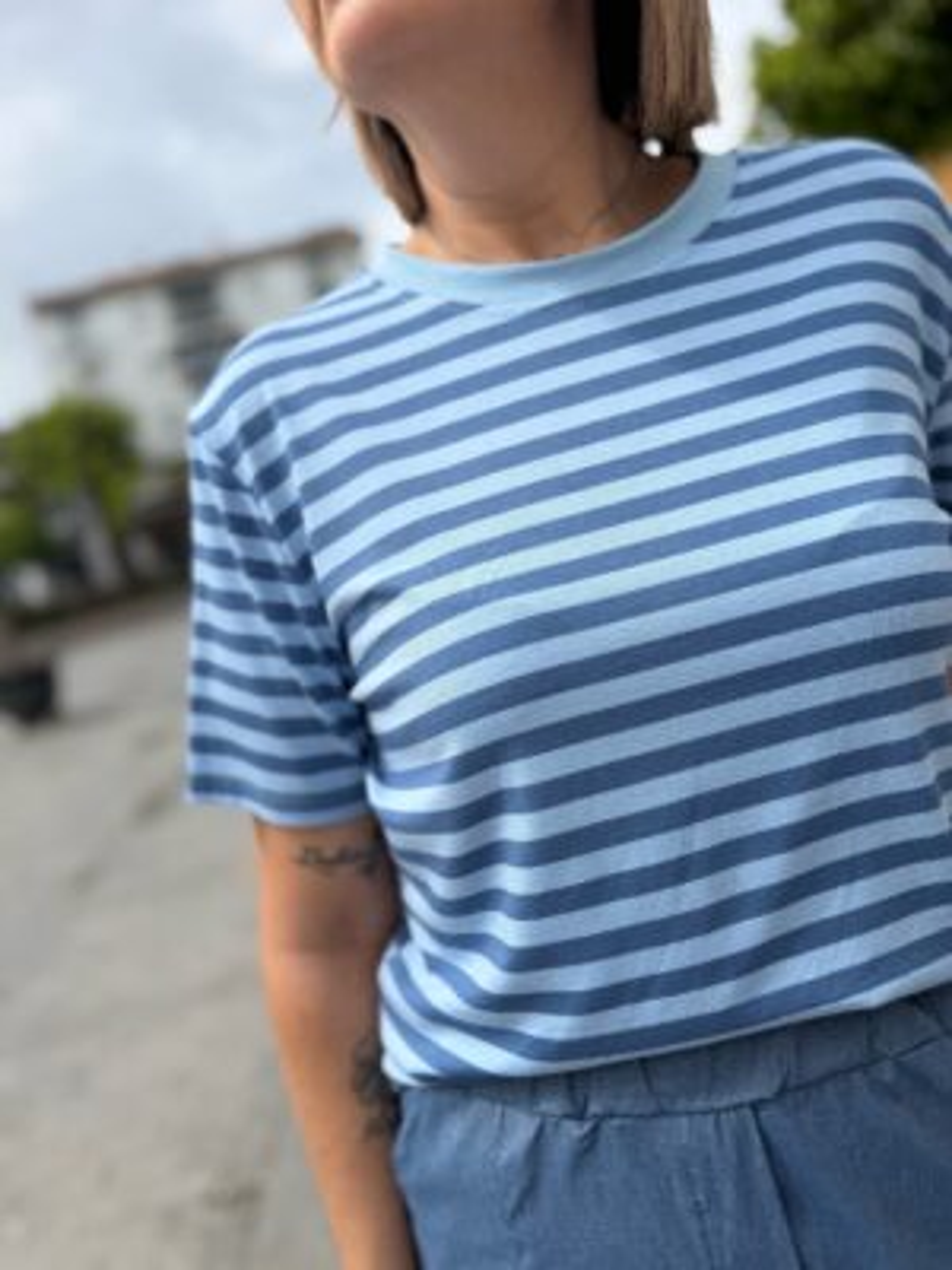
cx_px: 476
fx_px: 880
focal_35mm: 24
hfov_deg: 56.8
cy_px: 635
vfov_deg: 71.6
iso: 80
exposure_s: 1/4975
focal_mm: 6.76
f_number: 1.78
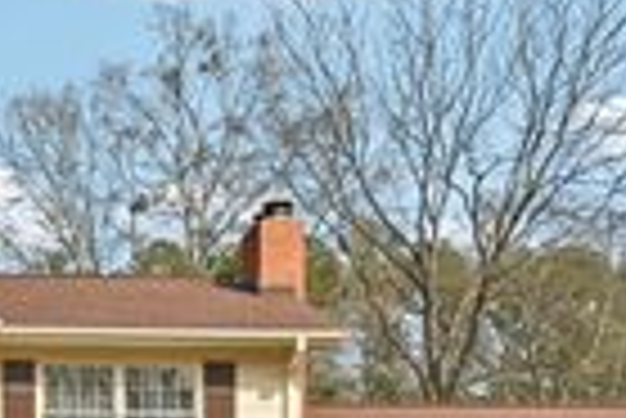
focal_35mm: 92
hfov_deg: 21.2
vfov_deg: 14.1
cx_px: -36
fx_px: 1598
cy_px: 609
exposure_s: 1/400
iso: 100
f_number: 8
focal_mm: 25.5
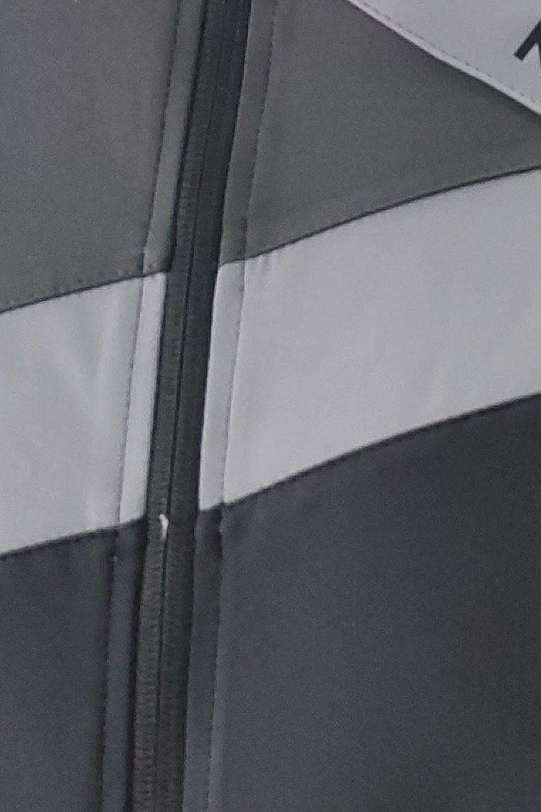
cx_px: 358
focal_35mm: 105
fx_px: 2366
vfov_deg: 18.7
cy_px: -79
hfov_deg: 13.0
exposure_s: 1/50
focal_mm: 5.42
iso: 528
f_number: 1.89
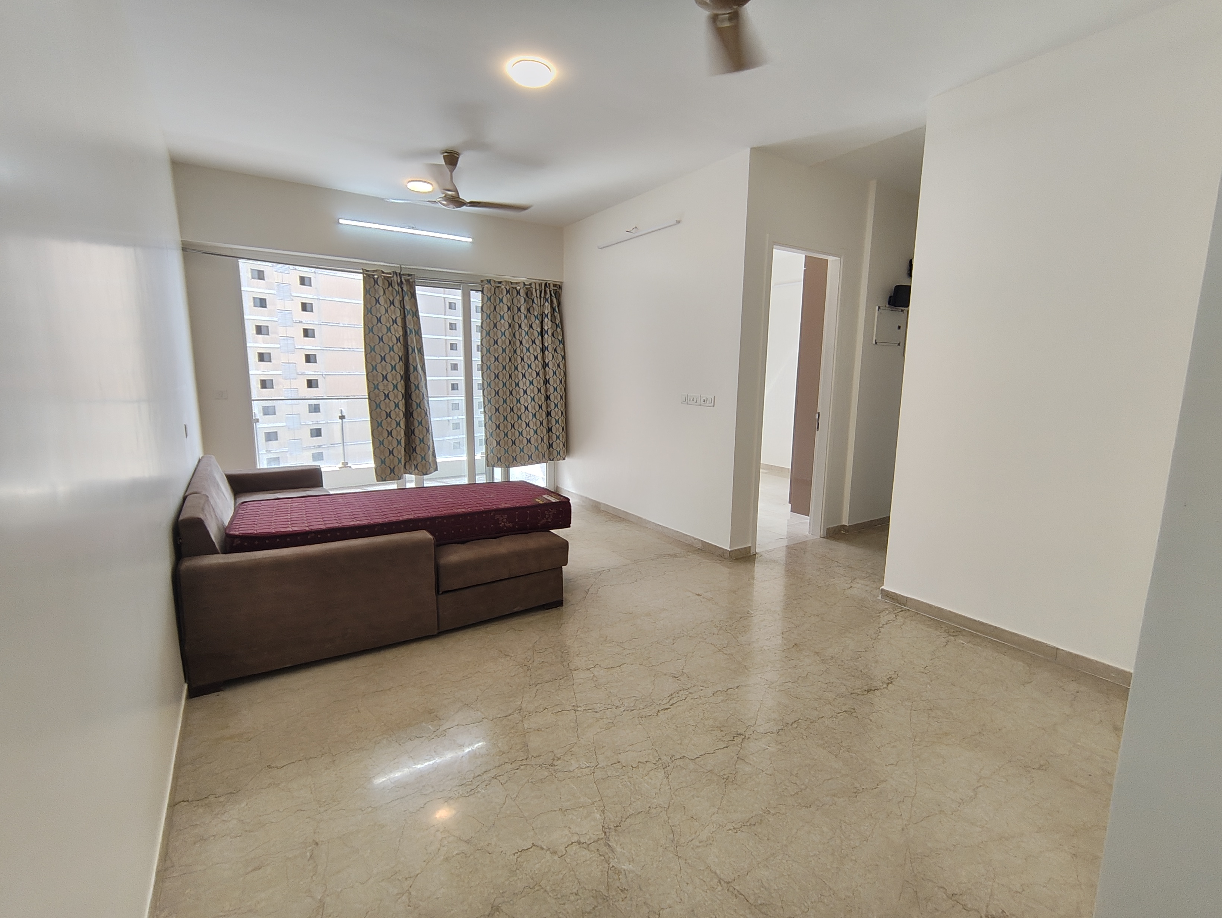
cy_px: 459
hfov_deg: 98.1
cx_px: 611
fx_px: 530
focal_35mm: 15
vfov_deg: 81.8
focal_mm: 1.64
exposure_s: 1/104
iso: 50
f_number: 2.2
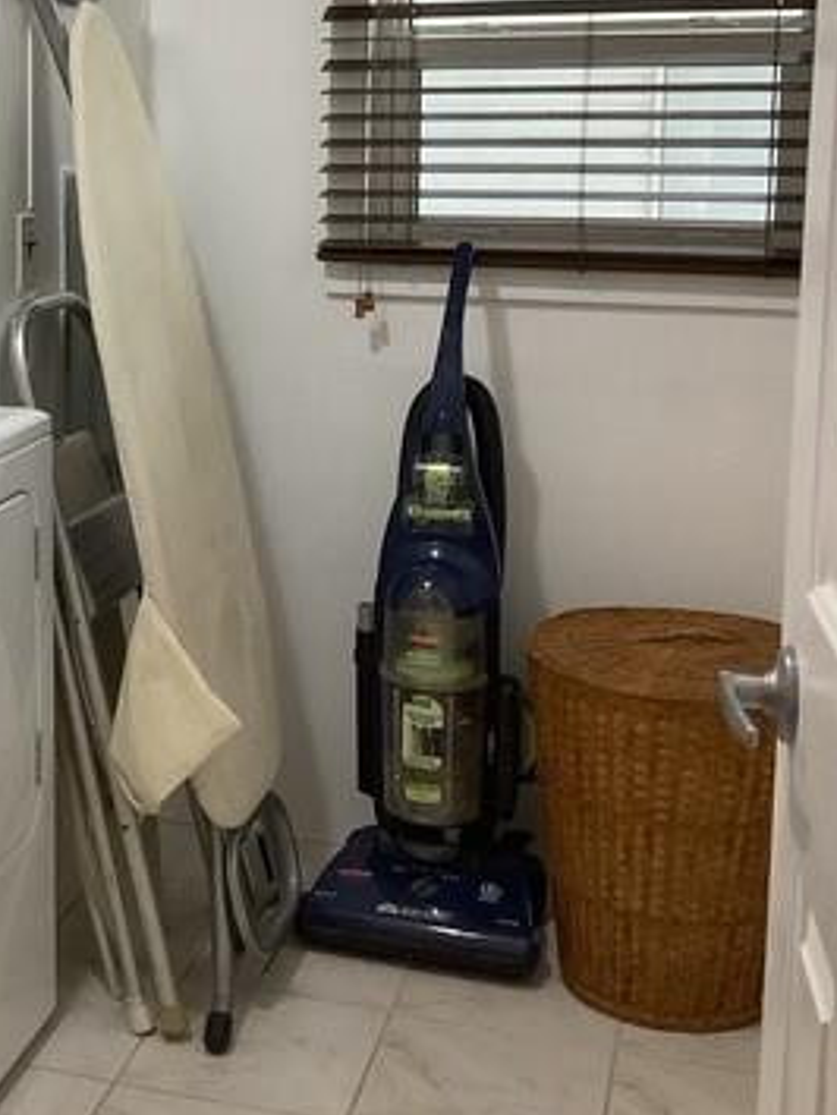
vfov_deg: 33.9
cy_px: 346
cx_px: 110
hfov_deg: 25.4
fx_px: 1803
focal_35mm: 56
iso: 100
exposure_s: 1/60
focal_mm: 3.3
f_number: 2.4
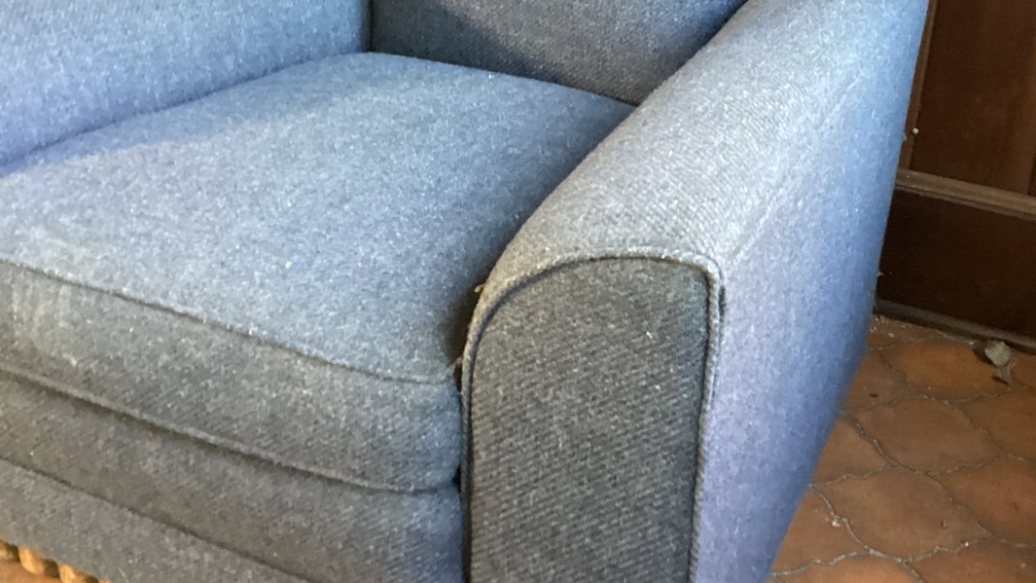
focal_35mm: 48
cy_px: 154
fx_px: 1319
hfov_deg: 42.6
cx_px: 648
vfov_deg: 24.7
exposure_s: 1/24
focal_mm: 3.3
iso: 800
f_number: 2.4
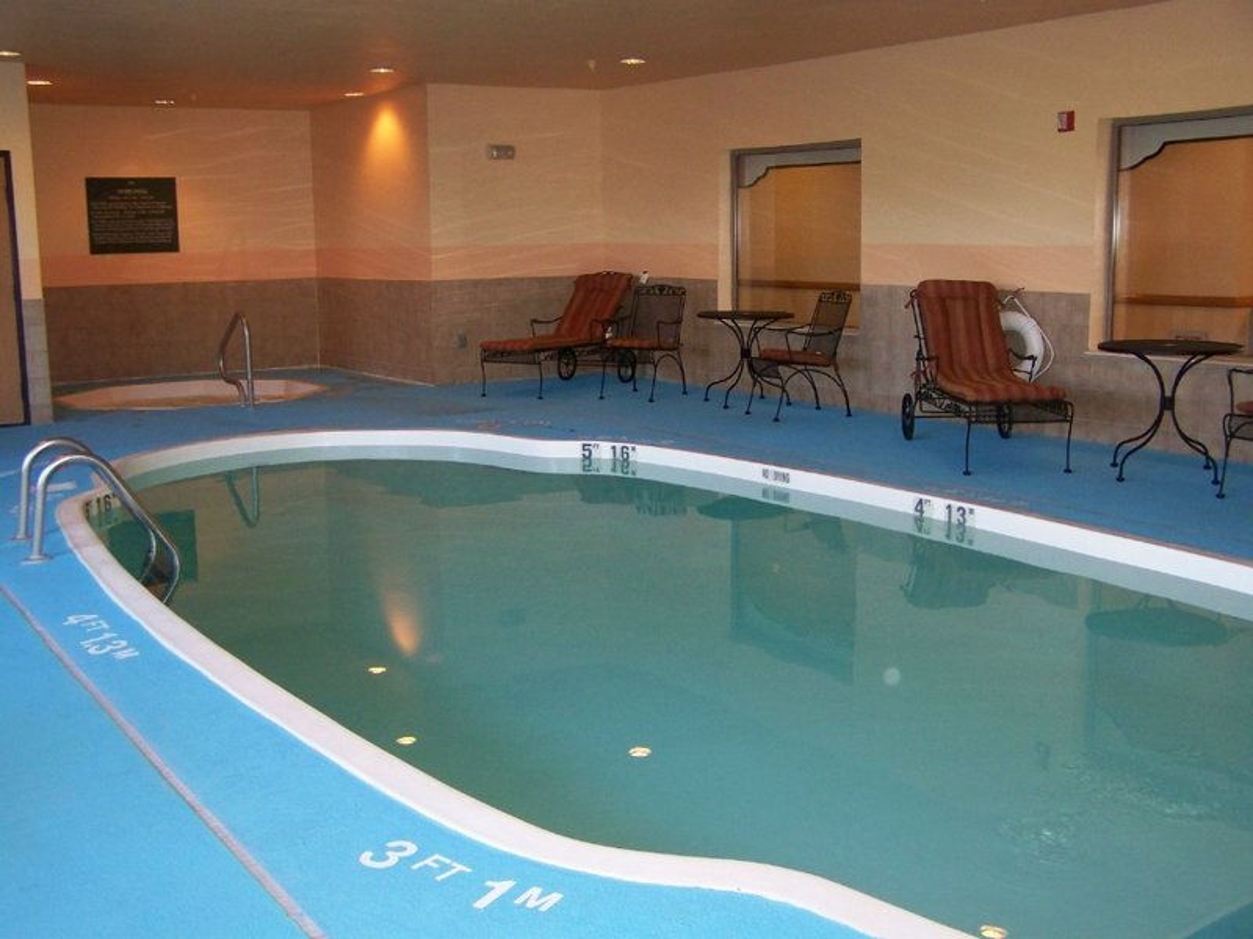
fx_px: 1375
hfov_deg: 49.0
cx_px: 626
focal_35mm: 38
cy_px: 470
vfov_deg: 37.7
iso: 200
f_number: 2.8
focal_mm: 6.3
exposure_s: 1/50
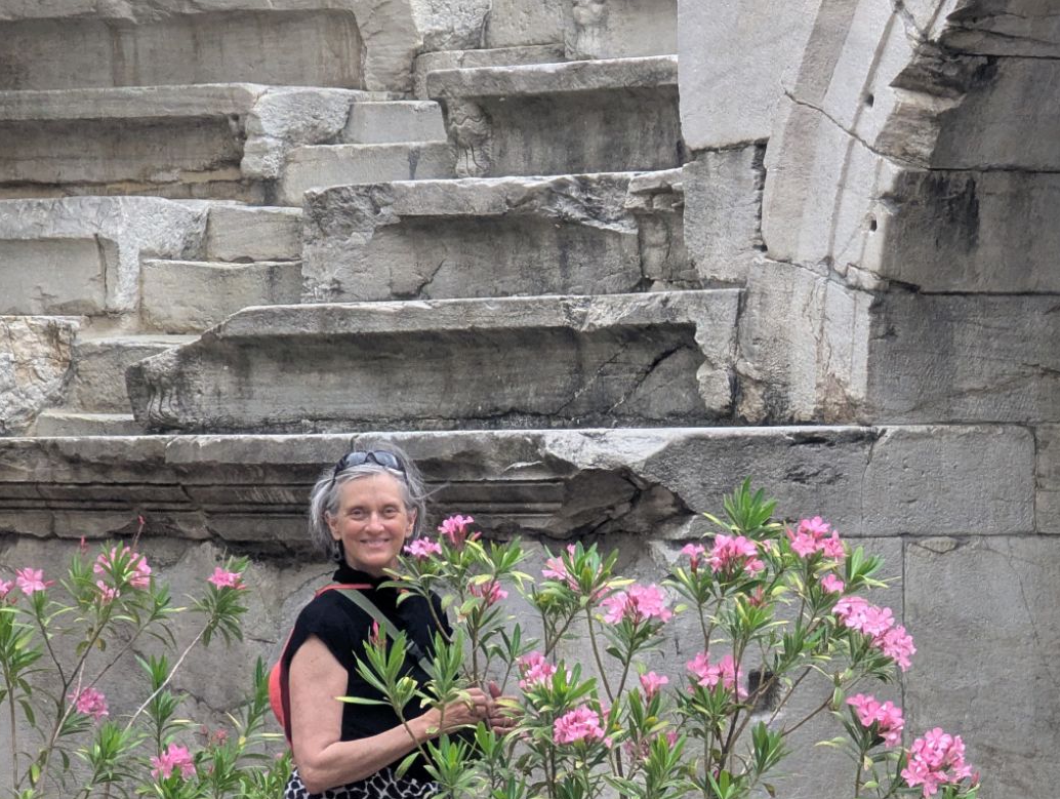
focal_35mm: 205
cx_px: 876
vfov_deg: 7.3
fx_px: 6288
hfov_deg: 9.6
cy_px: 574
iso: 93
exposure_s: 1/78.9
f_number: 3.5
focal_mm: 19
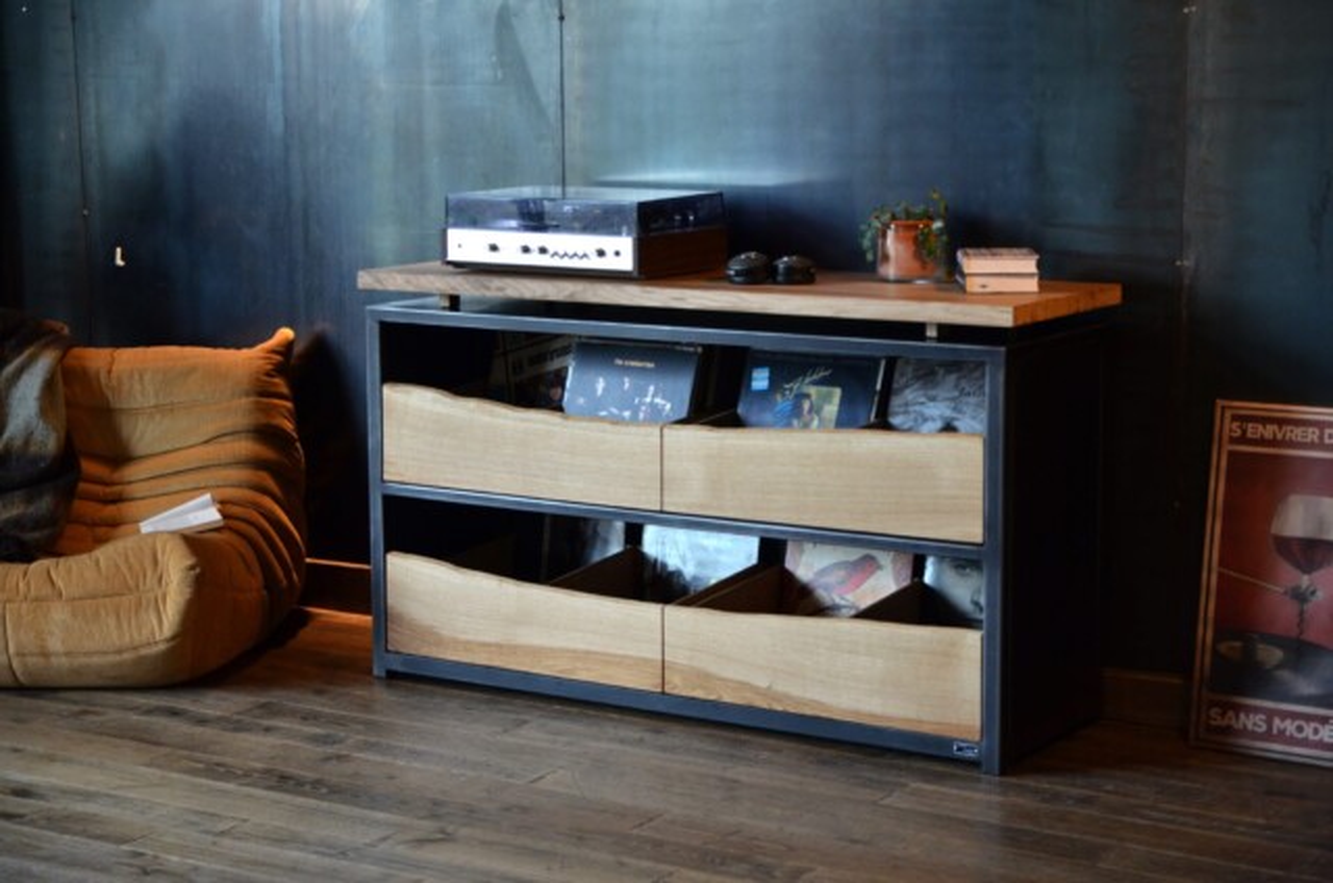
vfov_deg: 18.1
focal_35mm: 75
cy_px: 442
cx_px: 666
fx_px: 2772
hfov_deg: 27.0
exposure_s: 1/100
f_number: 2.8
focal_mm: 50
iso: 800
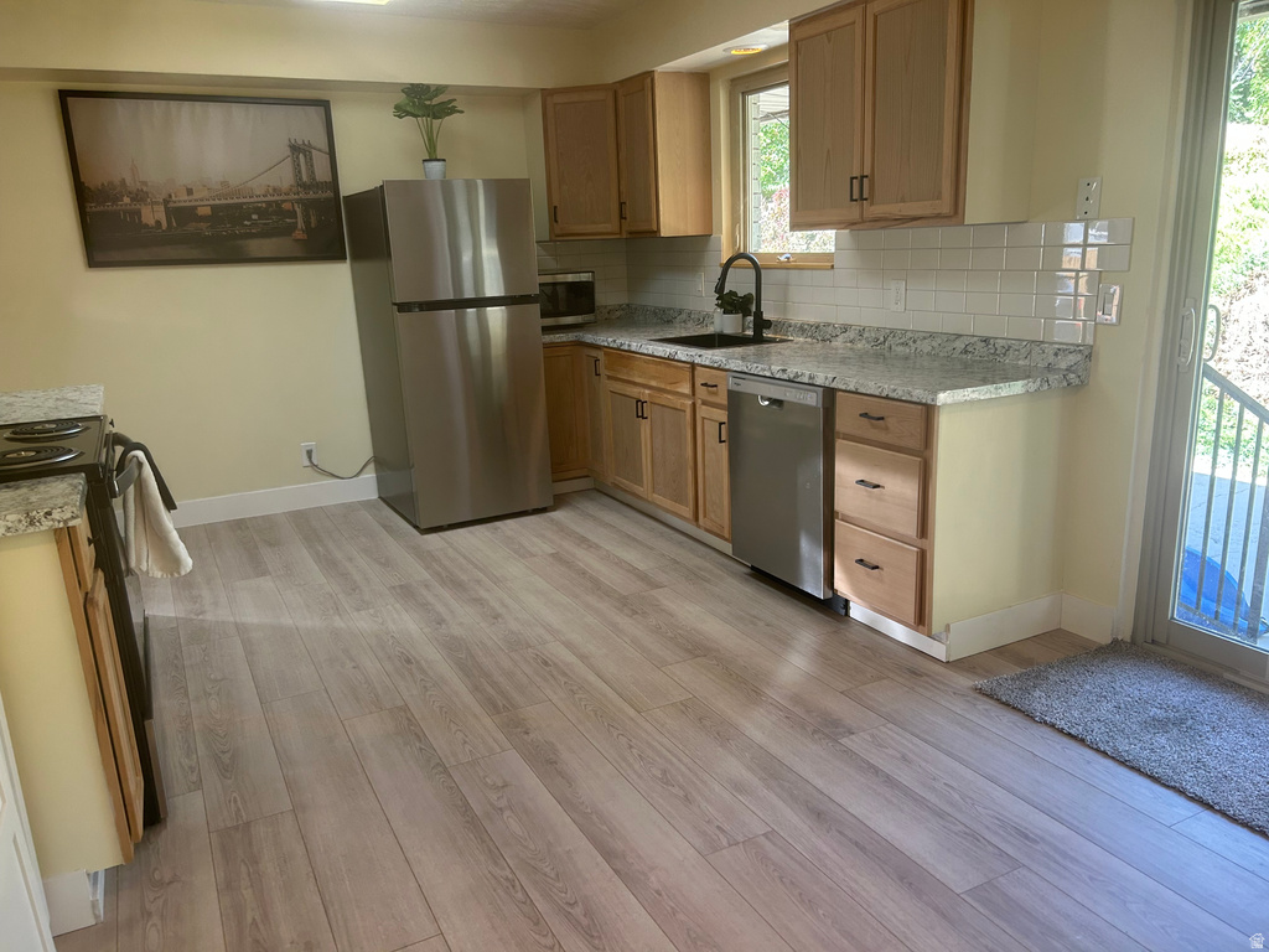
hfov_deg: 67.3
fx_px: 953
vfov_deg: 53.1
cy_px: 476
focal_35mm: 26
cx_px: 634
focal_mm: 5.7
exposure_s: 1/120
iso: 125
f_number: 1.5
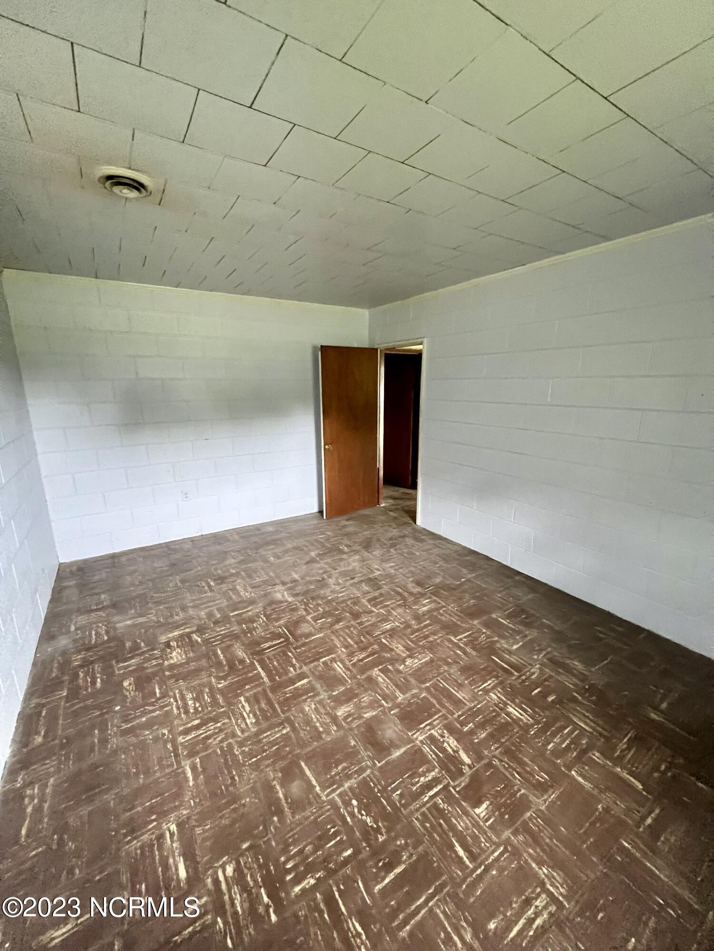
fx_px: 358
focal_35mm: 13
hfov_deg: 89.9
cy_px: 476
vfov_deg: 106.2
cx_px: 357
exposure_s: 1/60
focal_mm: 1.57
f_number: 1.8
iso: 1000
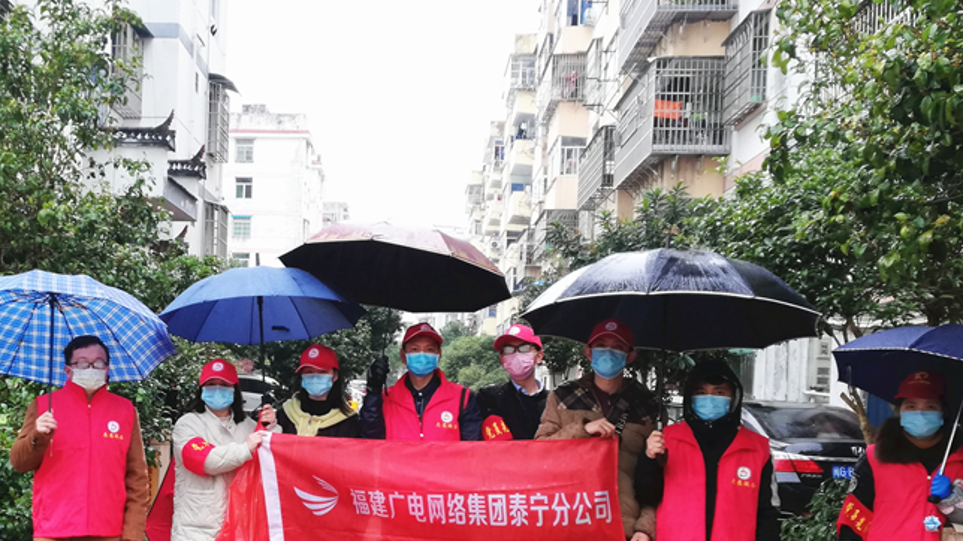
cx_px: 447
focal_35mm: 33
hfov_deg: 59.4
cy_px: 406
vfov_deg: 34.8
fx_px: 843
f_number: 2.2
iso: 80
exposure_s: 1/50
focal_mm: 3.81
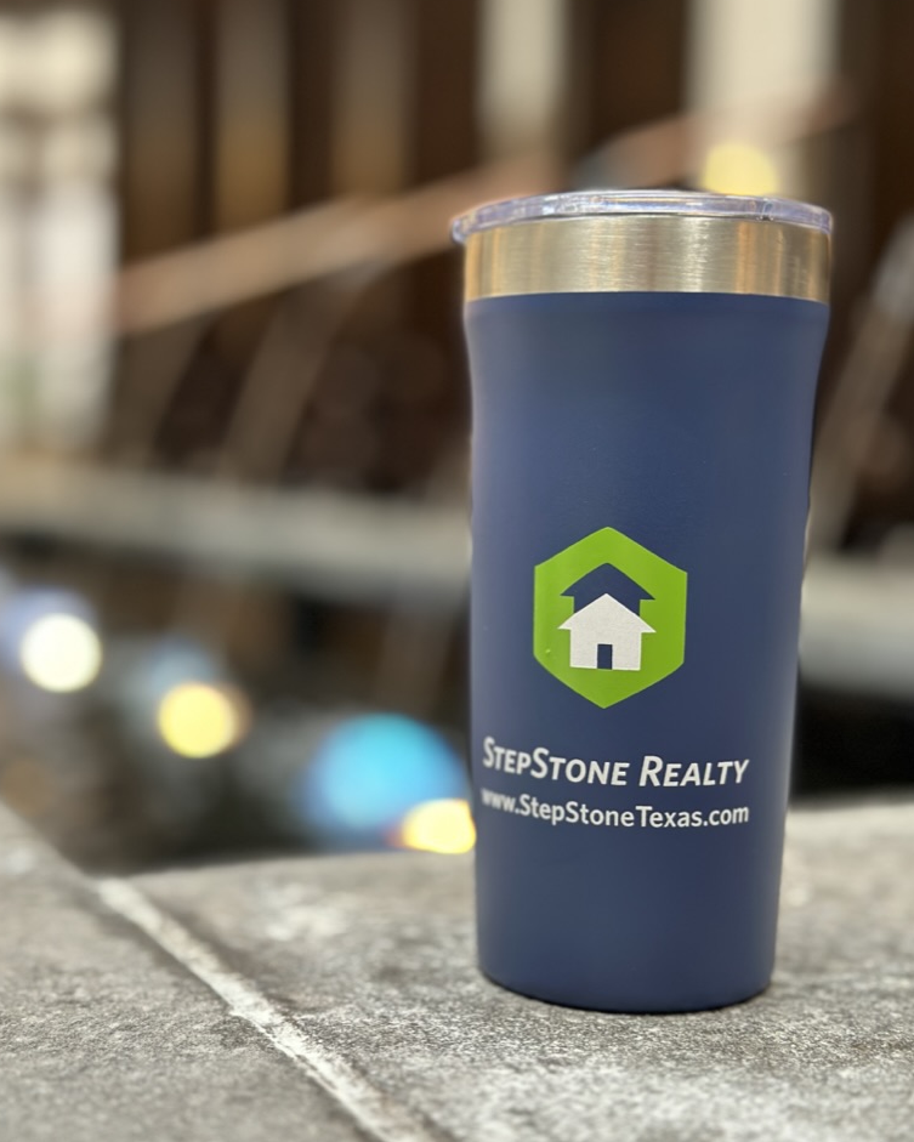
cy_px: 603
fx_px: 1724
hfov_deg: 29.7
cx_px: 453
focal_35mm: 51
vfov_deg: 36.6
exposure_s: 1/60
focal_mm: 6.86
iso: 320
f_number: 1.78
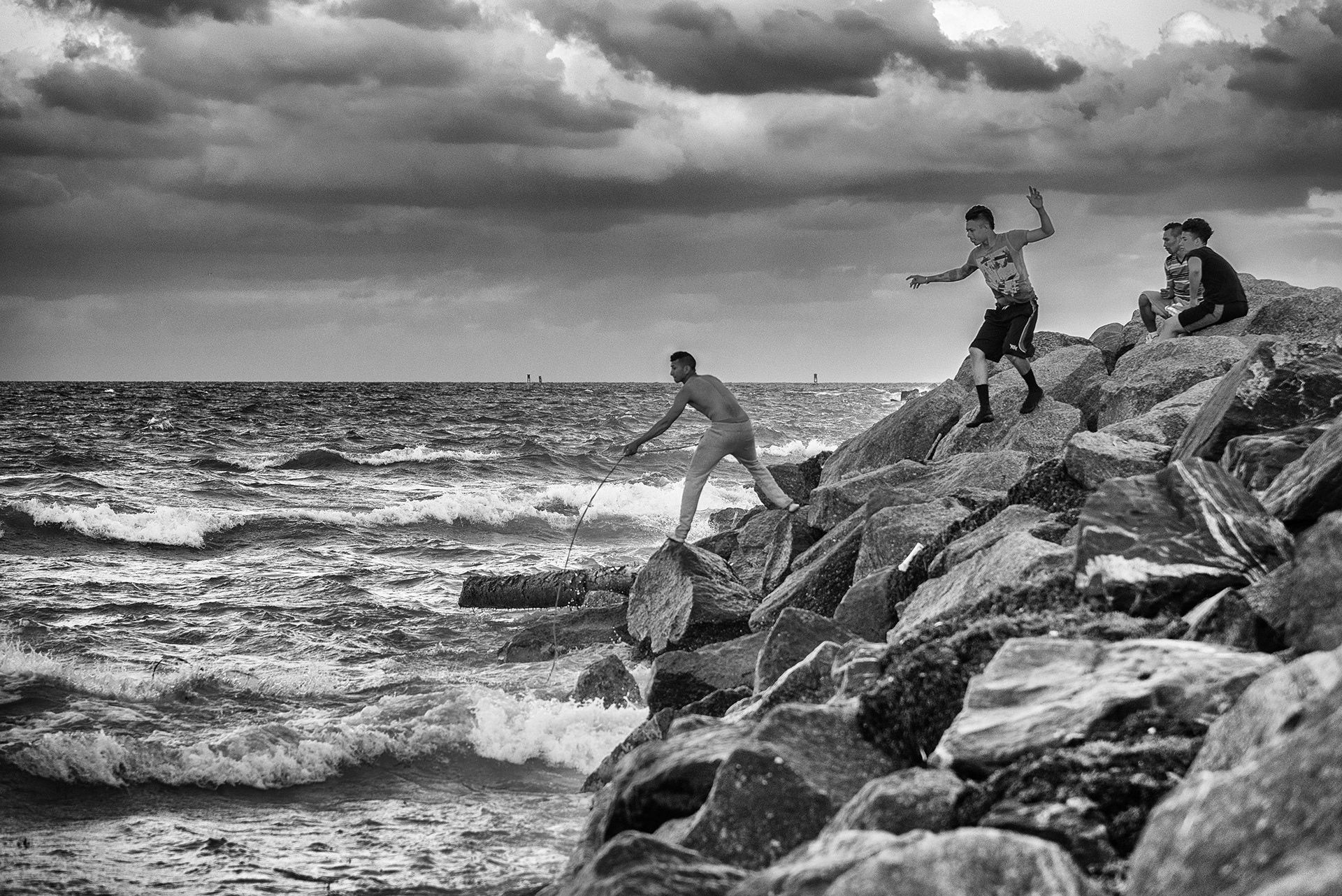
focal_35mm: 105
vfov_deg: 13.1
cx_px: 671
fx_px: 3916
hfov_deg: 19.4
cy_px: 448
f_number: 5
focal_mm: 105
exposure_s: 1/320
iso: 1400
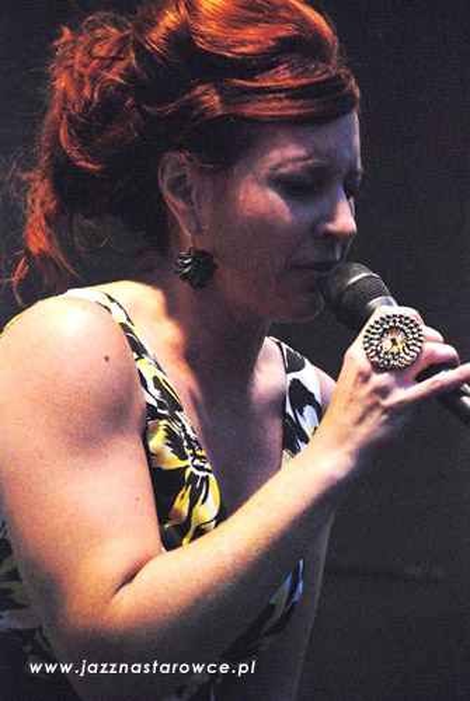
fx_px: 3952
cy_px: 350
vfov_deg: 10.1
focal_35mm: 202
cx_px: 235
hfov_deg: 6.8
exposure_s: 1/60
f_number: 5.6
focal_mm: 135
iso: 1600
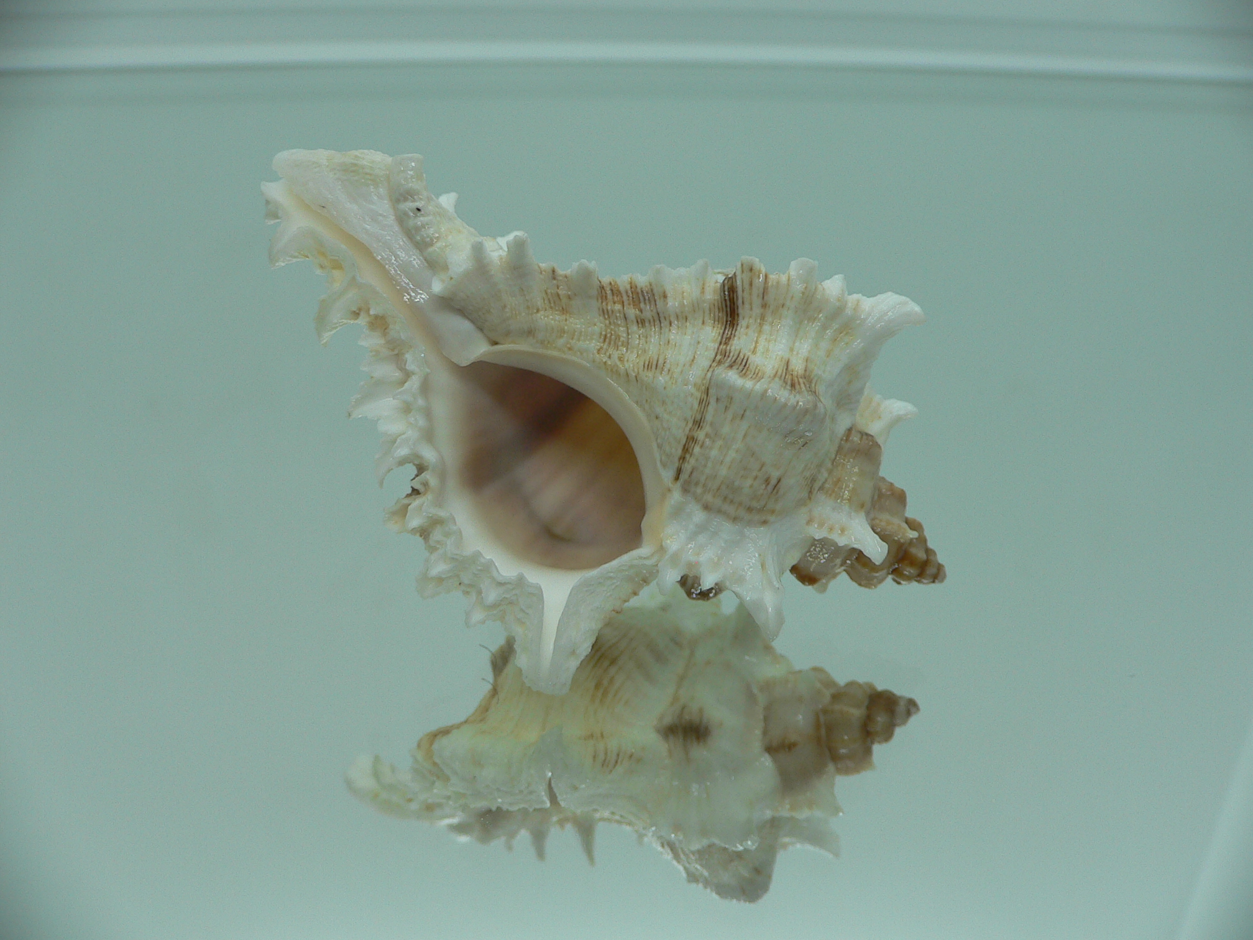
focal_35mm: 35
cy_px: 470
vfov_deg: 40.7
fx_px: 1267
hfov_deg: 52.6
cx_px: 626
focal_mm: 4.6
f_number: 2.8
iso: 80
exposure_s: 1/80
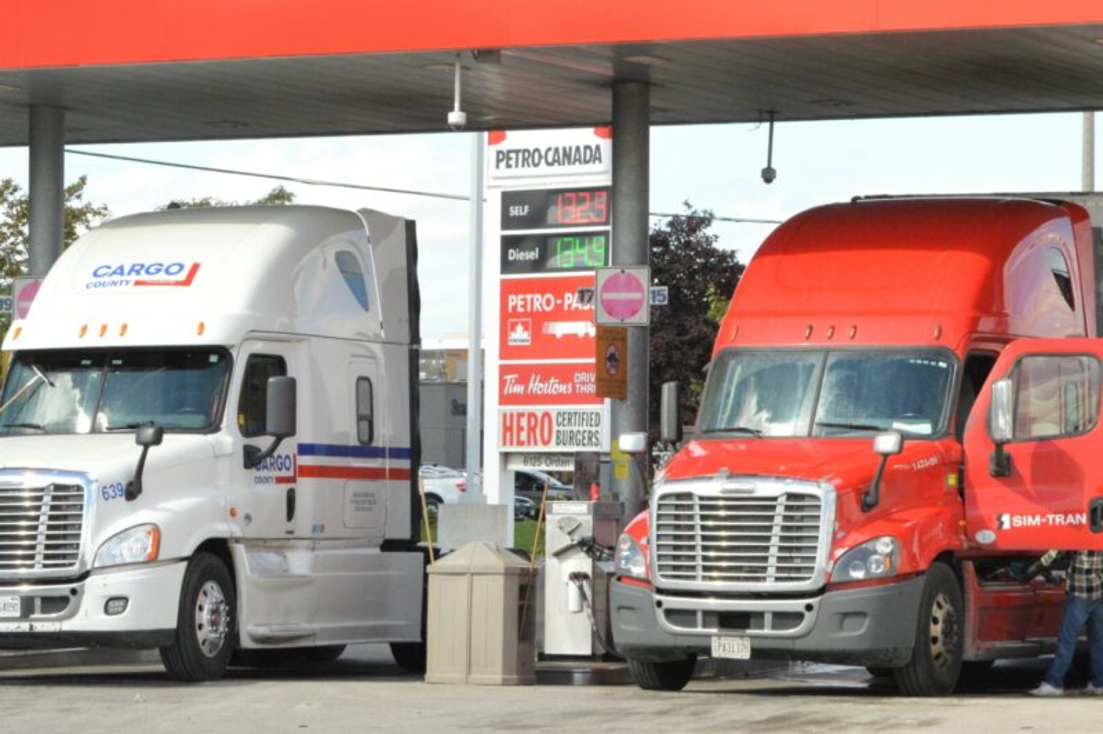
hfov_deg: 24.6
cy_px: 367
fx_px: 2526
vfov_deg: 16.5
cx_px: 552
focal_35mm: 82
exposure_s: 1/800
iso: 1600
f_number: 11
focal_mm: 55
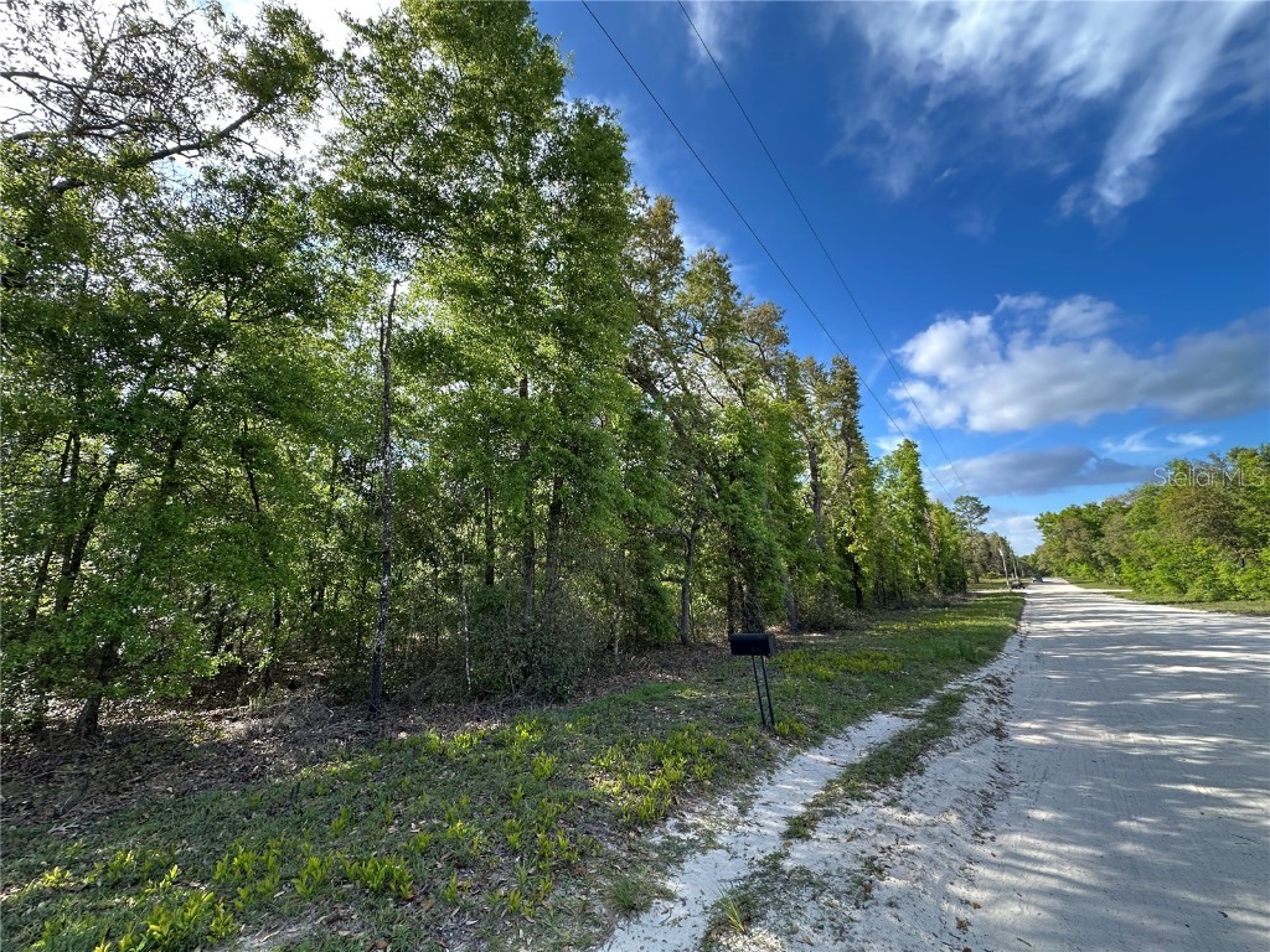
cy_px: 476
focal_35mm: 14
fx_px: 514
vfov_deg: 85.7
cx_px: 635
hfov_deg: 102.1
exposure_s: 1/365
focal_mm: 2.22
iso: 40
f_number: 2.2
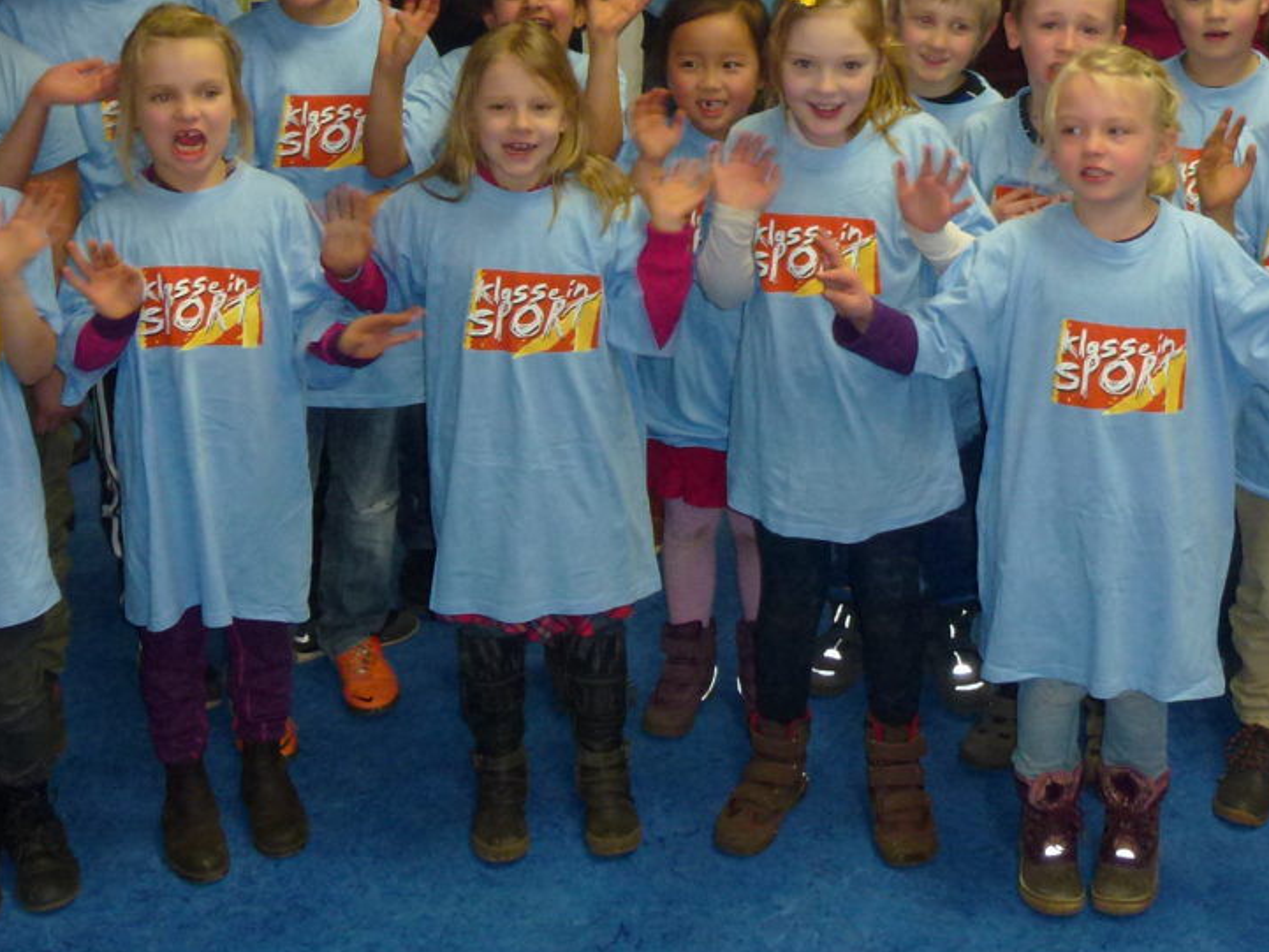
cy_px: 160
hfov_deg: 31.5
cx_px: 796
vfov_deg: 23.6
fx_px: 2237
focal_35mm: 61
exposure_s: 1/60
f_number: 3.6
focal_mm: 5.9
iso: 200
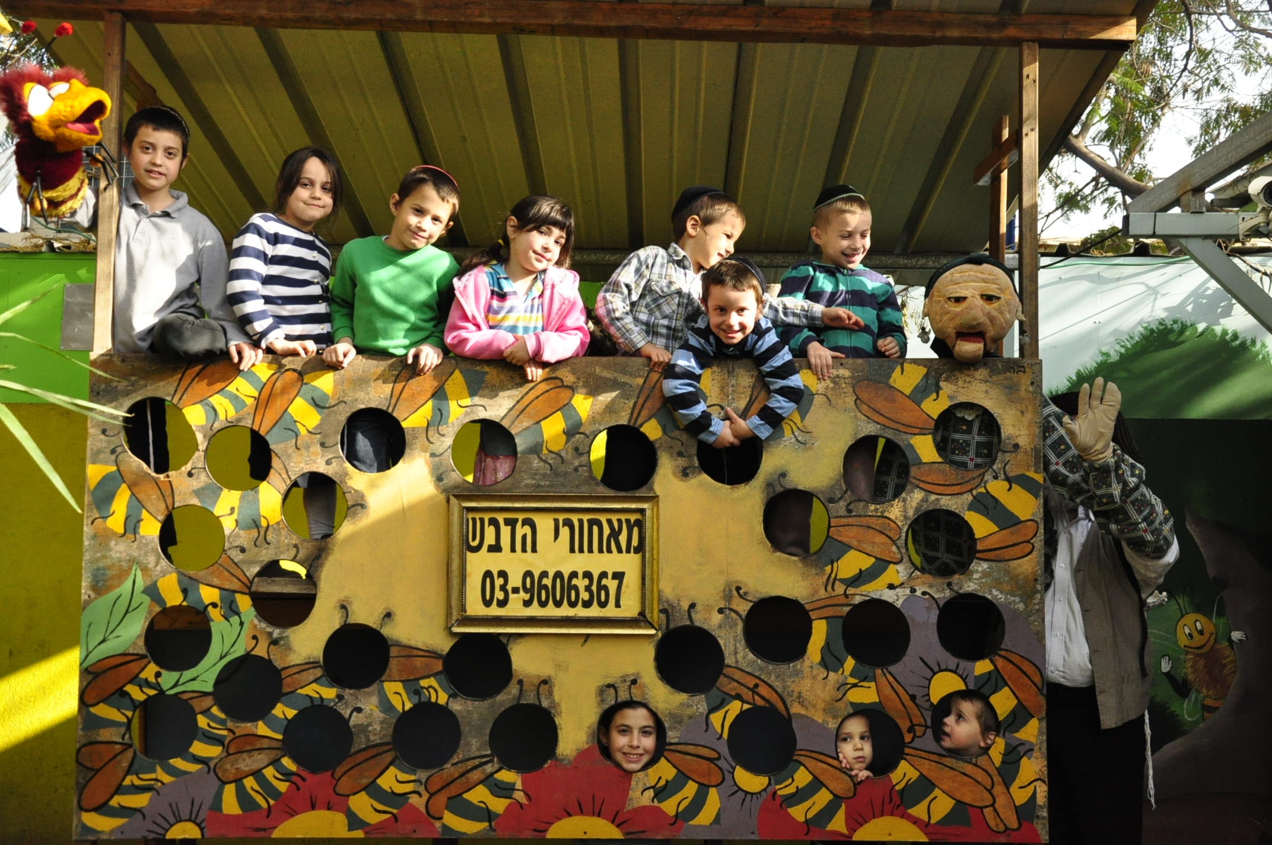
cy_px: 422
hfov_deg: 46.4
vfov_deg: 31.8
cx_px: 636
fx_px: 1482
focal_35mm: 42
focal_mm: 28
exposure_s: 1/1250
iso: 1600
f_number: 4.5
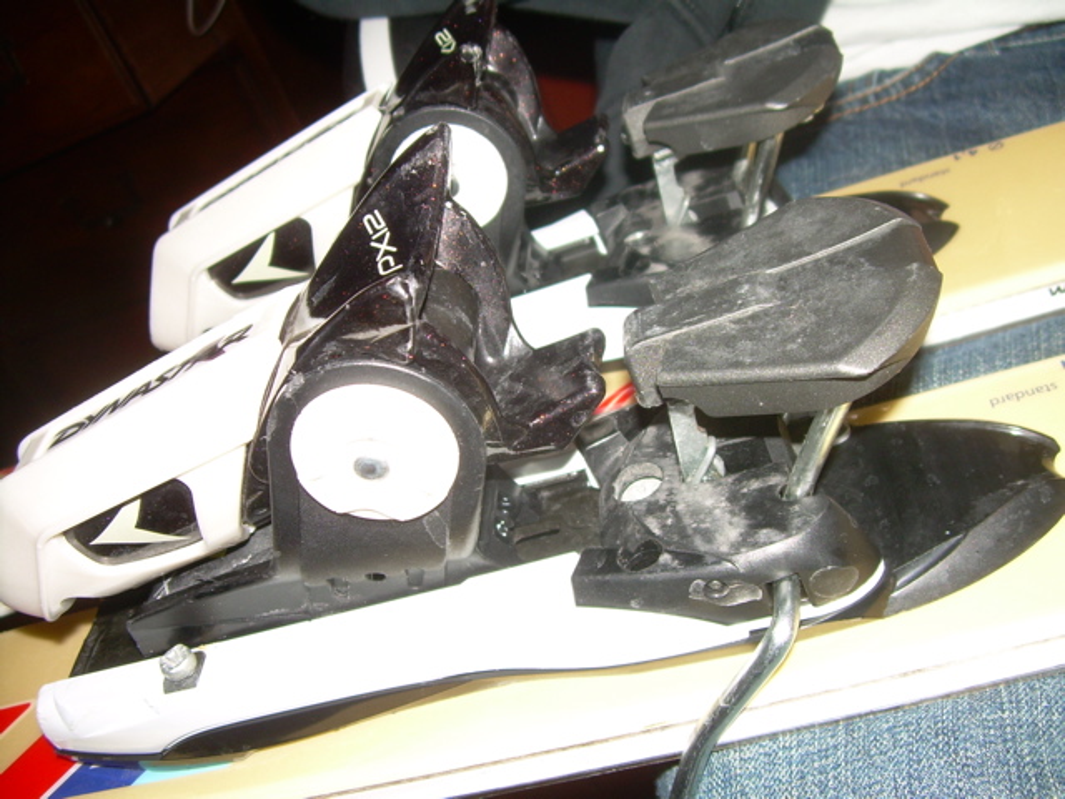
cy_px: 400
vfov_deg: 37.7
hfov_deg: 49.0
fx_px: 1169
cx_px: 532
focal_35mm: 38
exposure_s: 1/60
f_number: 2.8
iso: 50
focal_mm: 6.3
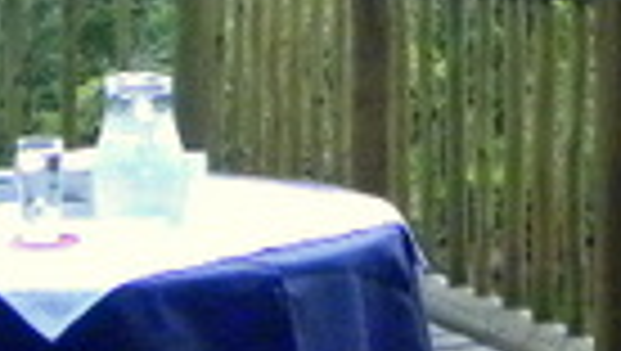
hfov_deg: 13.0
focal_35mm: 164
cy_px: -162
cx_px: 486
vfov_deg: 7.3
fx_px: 2704
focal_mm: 4.6
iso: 400
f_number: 2.8
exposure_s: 1/23.2
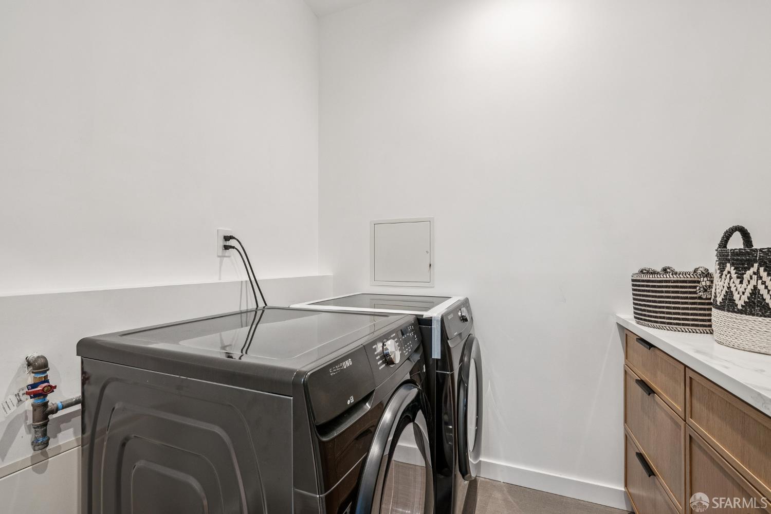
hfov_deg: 100.4
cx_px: 386
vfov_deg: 77.3
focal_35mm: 15
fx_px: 321
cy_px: 257
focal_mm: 15
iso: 640
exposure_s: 1/10
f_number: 8
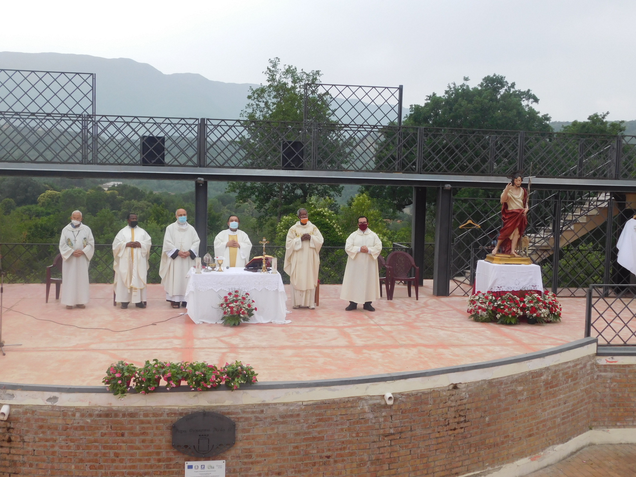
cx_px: 318
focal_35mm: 40
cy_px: 238
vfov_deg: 36.0
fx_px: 735
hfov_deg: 46.8
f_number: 3.6
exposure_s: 1/100
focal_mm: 7.1
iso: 125
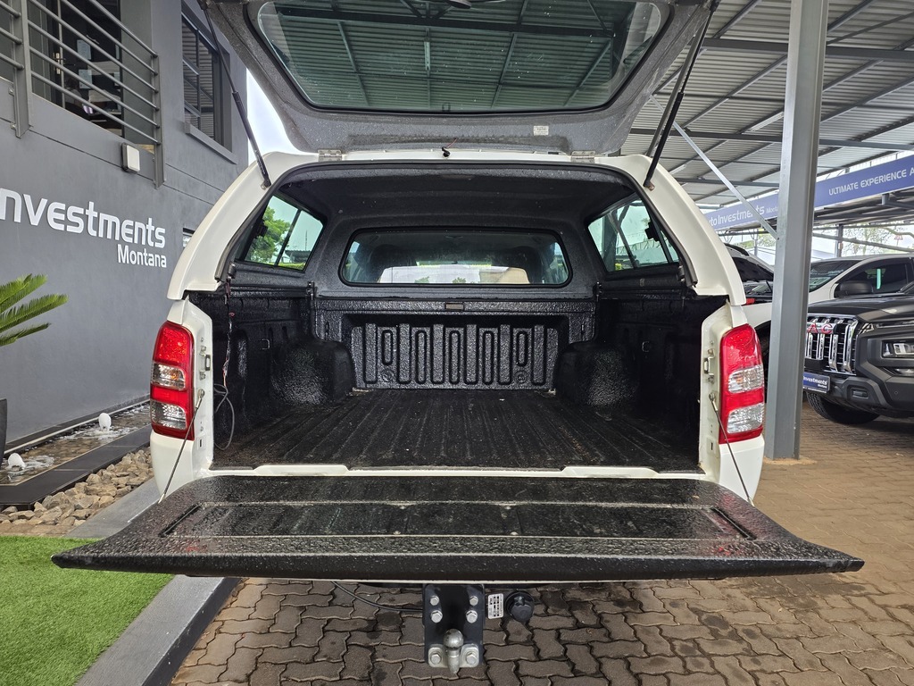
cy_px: 343
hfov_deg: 73.9
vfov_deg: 58.9
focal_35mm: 23
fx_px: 607
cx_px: 457
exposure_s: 1/180
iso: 160
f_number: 1.7
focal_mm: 6.25
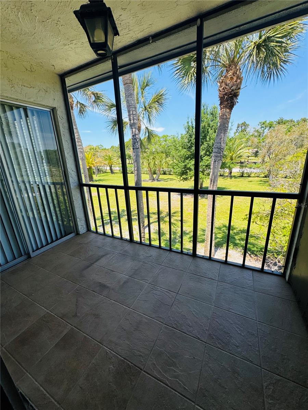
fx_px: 166
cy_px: 205
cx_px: 154
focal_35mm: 14
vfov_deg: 102.1
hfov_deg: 85.7
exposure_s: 1/501
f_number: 2.2
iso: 40
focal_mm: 2.22
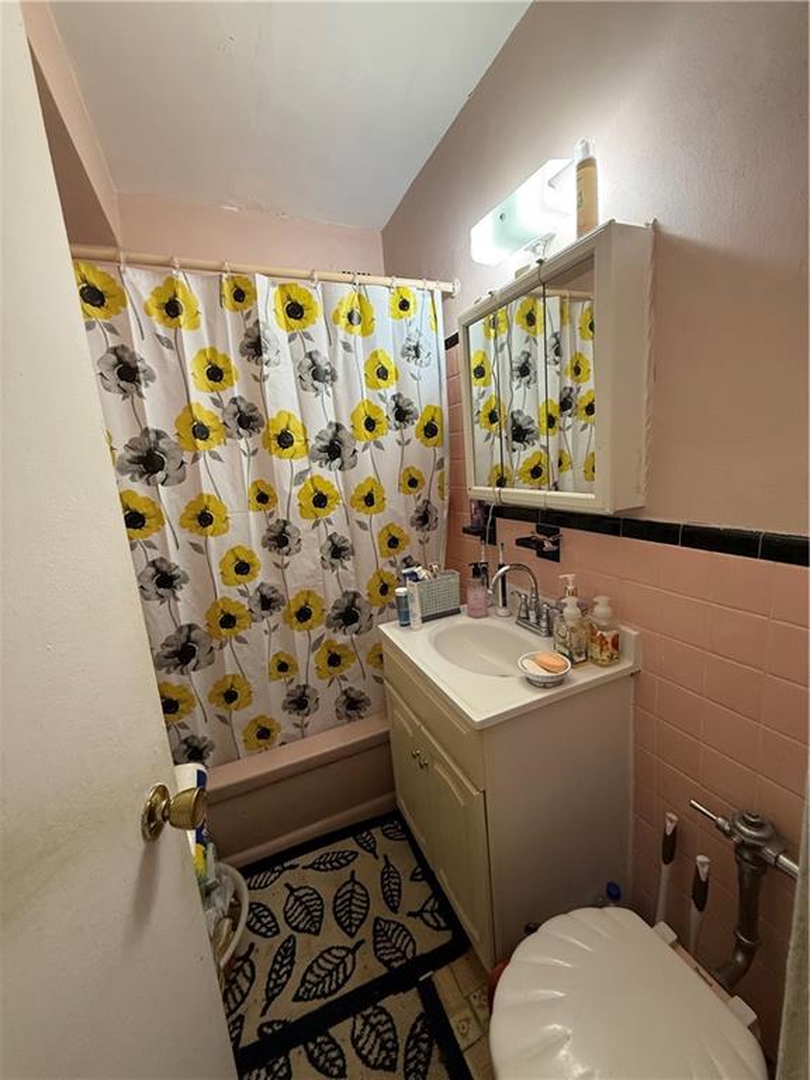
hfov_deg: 85.7
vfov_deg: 102.1
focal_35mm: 14
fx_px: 437
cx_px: 405
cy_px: 540
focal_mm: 2.22
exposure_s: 1/60
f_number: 2.2
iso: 250
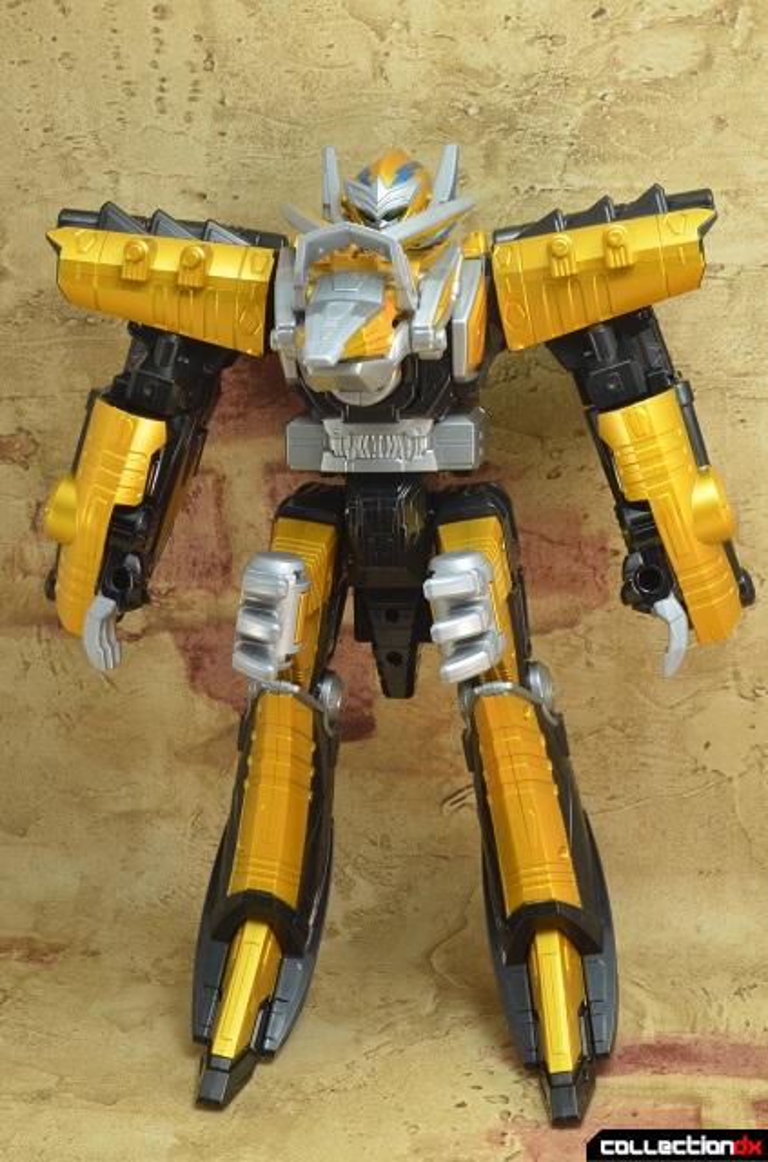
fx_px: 1690
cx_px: 384
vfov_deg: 37.9
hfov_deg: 25.6
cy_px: 581
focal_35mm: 52
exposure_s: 1.3
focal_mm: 35
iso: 100
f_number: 22
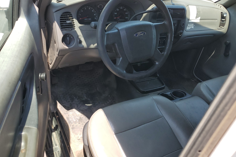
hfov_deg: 65.5
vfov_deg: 46.4
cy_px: 76
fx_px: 184
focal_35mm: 28
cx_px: 122
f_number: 1.5
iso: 50
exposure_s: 1/526
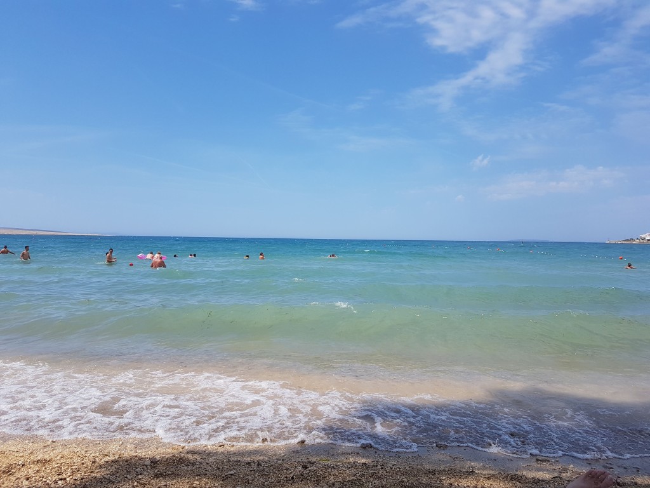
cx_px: 325
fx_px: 488
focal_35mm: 26
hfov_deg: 67.3
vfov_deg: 53.1
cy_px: 244
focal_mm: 4.2
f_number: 1.7
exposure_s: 1/3024
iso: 40
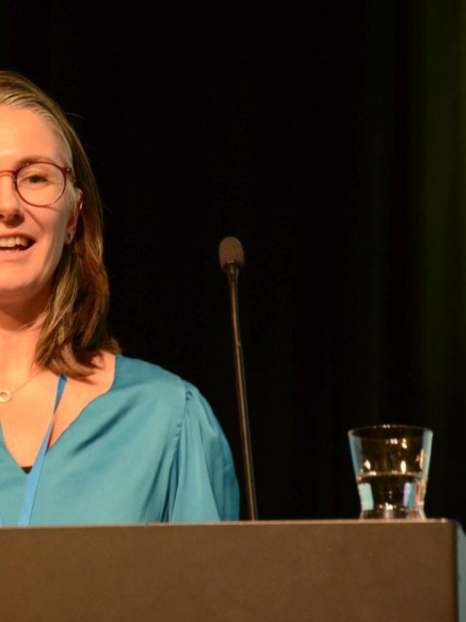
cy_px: 312
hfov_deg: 5.9
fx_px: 4520
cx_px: 37
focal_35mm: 252
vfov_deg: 7.9
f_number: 5.6
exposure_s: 1/80
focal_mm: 105
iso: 2500
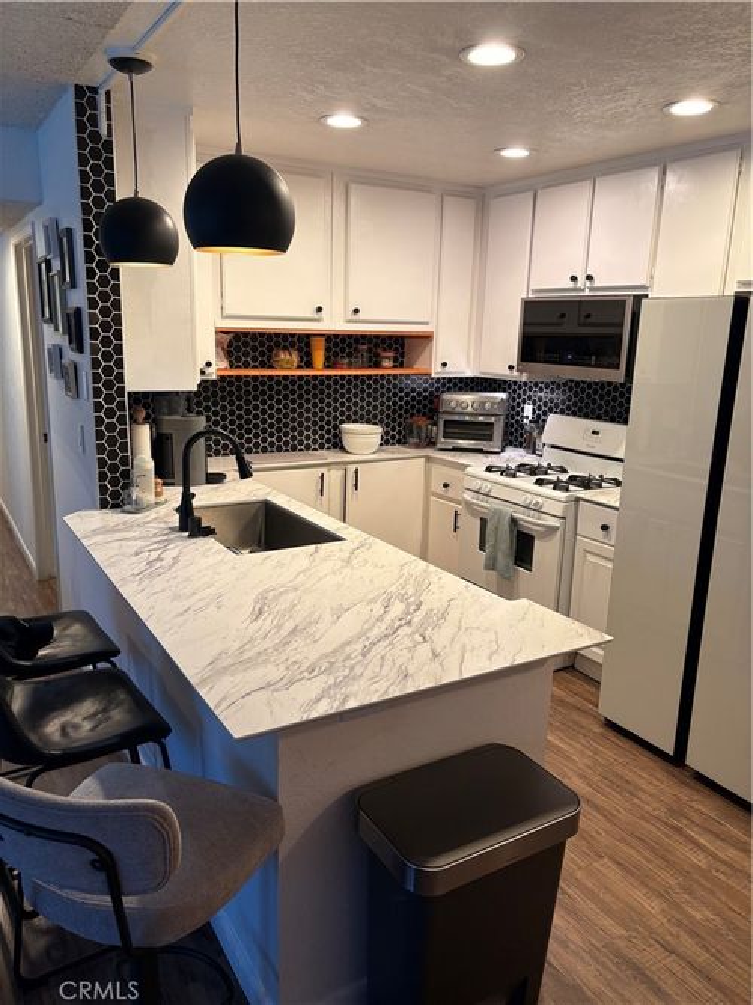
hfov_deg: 53.0
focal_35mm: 26
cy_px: 502
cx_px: 376
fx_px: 754
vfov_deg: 67.3
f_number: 1.6
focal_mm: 5.96
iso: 100
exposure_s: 1/60
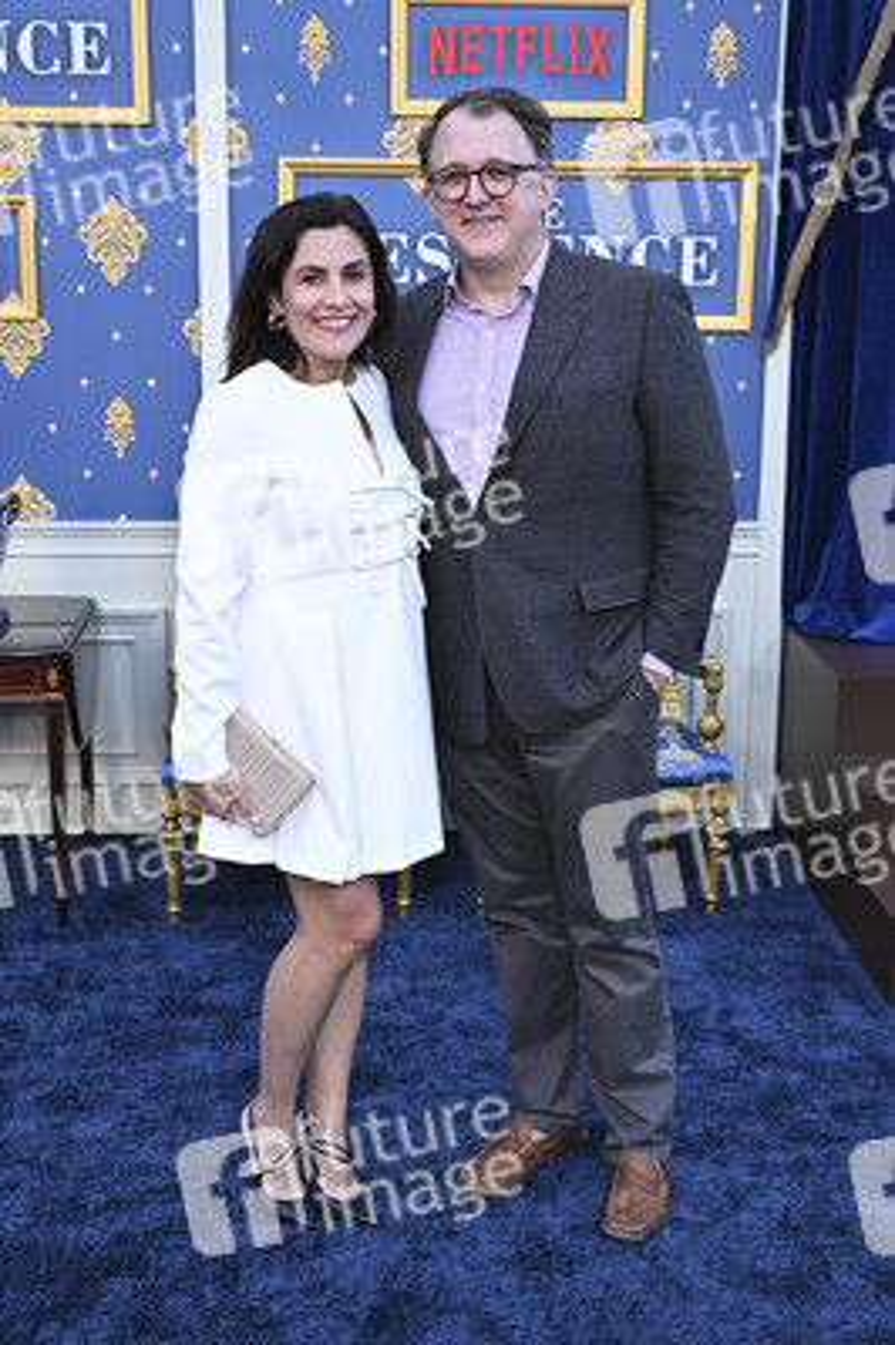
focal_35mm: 44
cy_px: 672
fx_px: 1644
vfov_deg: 44.5
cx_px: 448
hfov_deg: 30.5
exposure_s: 1/250
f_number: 6.3
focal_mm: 44
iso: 800
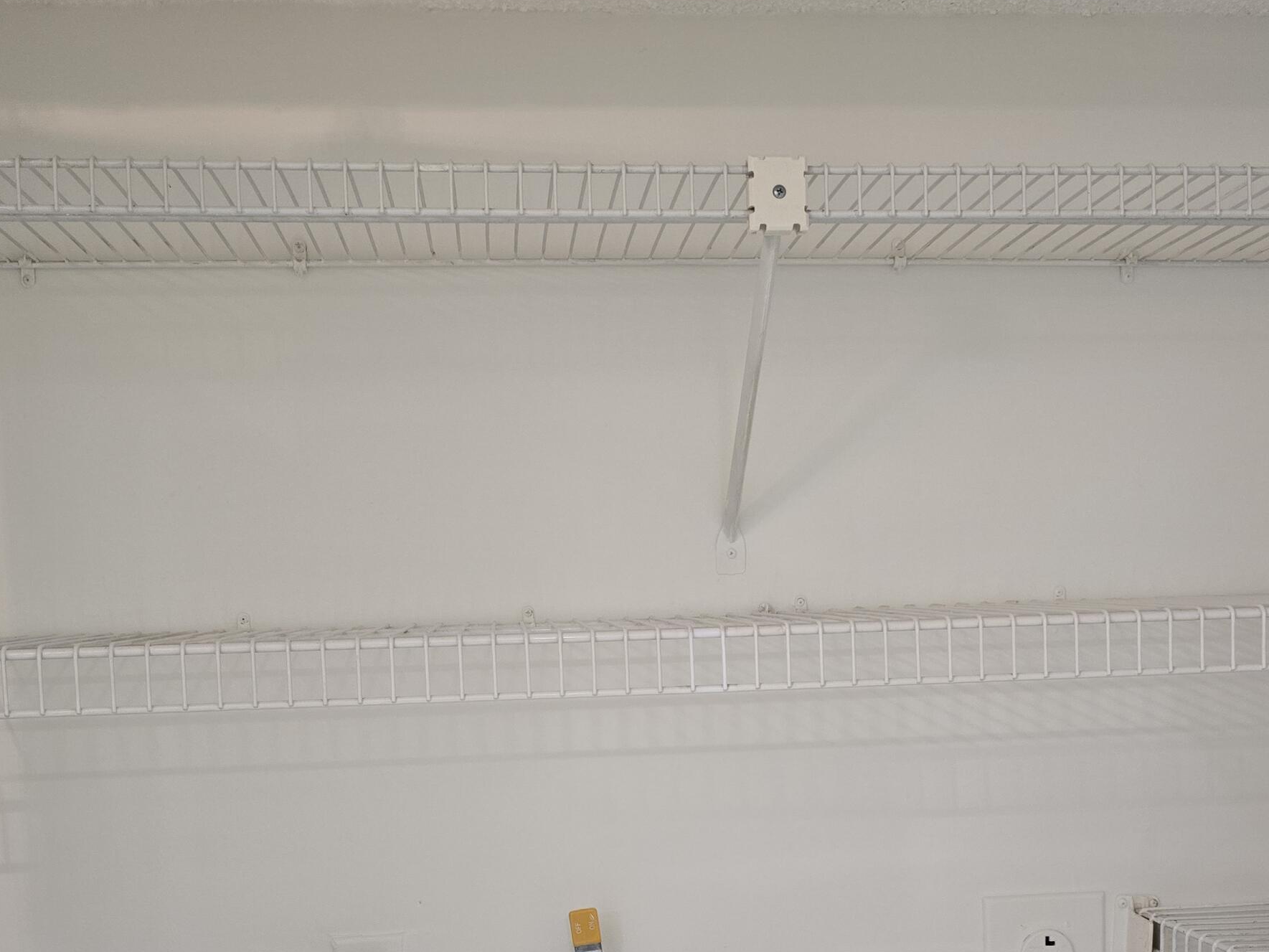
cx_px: 635
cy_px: 704
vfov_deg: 36.0
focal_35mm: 39
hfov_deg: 47.9
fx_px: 1430
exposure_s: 1/120
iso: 320
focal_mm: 6.3
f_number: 1.7
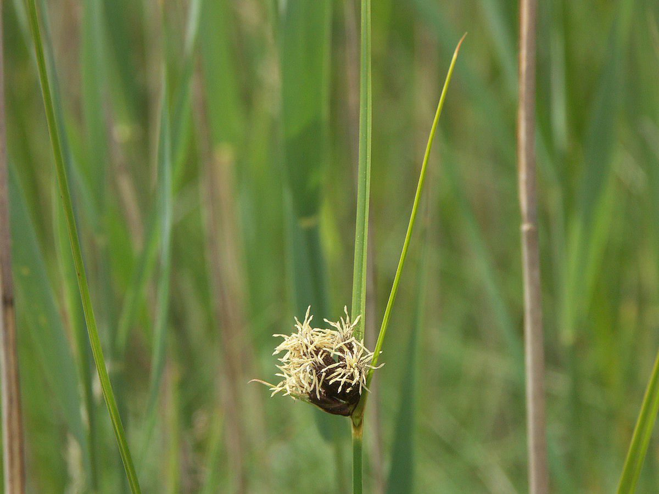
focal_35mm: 200
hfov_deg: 9.9
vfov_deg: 7.4
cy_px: 247
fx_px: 3807
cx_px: 330
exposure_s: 1/400
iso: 100
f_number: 5.6
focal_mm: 50.69
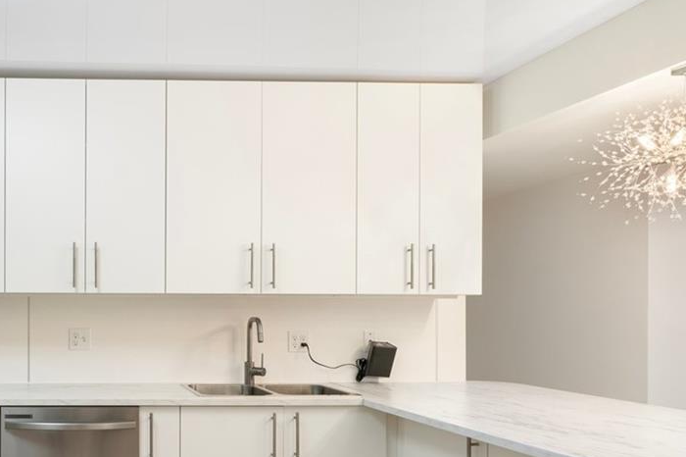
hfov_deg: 52.1
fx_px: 609
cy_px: 310
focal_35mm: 32
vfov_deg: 40.5
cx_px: 74
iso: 200
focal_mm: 14
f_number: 8
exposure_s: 1/4
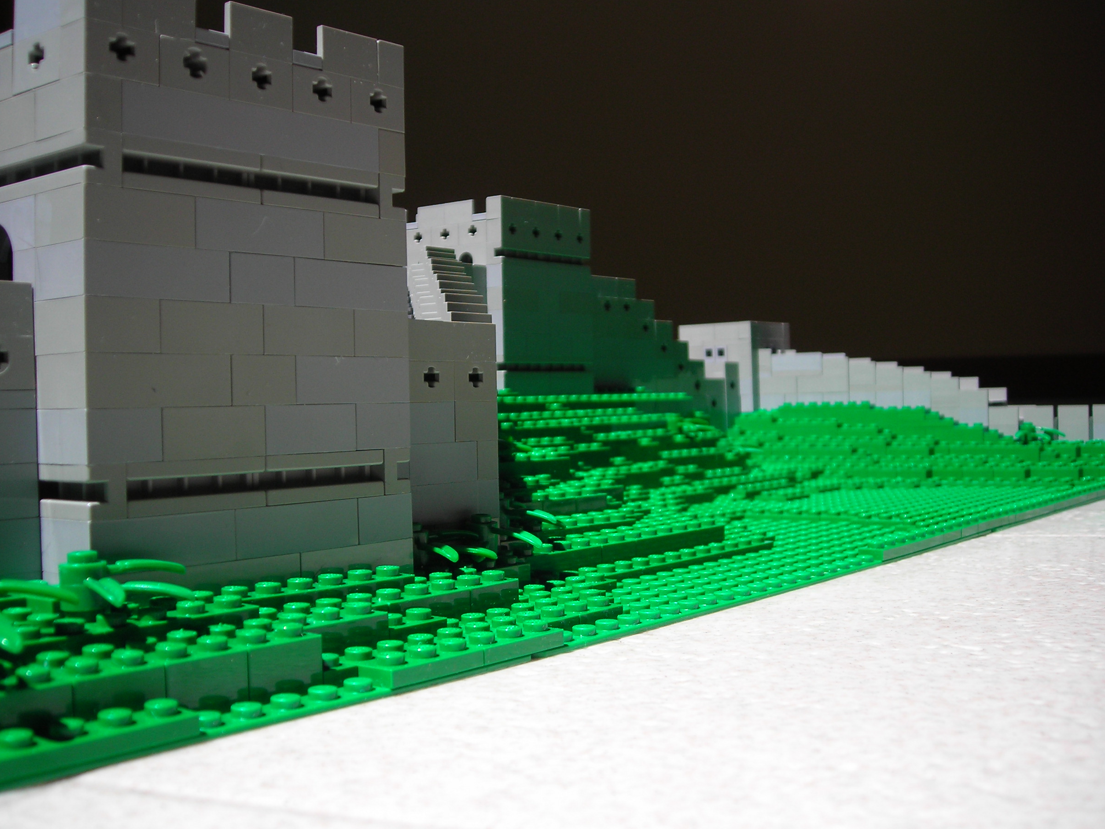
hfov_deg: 45.8
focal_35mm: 41
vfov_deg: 35.1
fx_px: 1309
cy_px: 399
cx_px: 533
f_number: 3.2
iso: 50
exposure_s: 1/226
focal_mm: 6.3
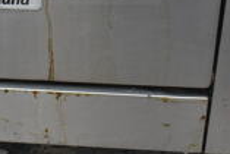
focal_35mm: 105
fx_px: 671
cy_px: -73
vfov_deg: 12.5
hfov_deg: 18.9
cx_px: -1
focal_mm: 18
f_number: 4.5
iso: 100
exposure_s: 1/80
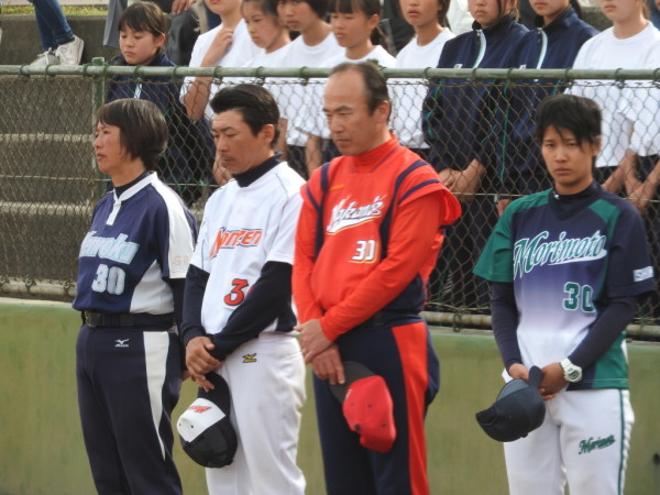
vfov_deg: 4.1
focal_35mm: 360
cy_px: 248
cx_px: 330
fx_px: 6864
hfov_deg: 5.5
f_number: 5.6
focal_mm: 64.5
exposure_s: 1/125
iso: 100
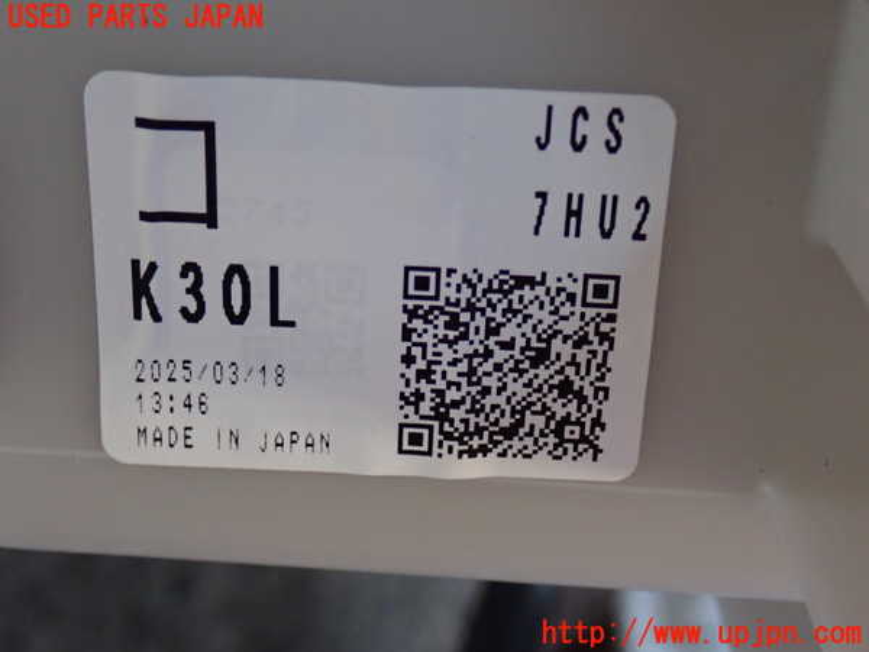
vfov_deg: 25.2
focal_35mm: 58
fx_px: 1456
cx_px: 434
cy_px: 326
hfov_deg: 33.2
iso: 800
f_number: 3.5
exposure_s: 1/60
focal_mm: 10.35
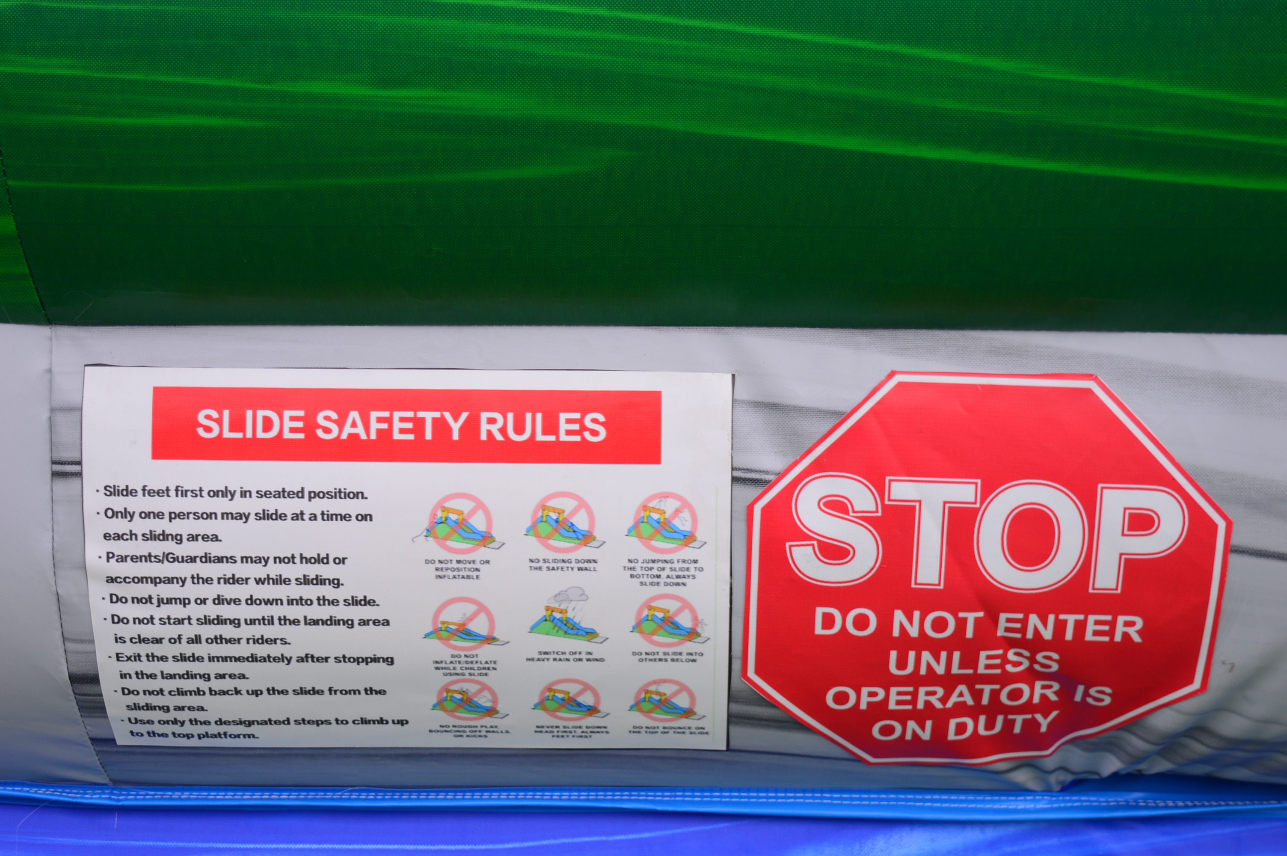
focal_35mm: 63
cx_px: 644
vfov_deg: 21.5
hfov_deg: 31.9
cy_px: 428
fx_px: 2250
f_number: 5
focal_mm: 42
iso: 140
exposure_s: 1/60
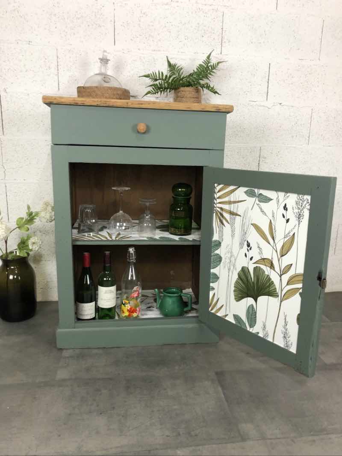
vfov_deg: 63.4
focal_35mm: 28
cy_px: 228
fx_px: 369
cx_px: 171
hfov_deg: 49.7
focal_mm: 3.99
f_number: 1.8
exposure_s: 1/17
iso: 40
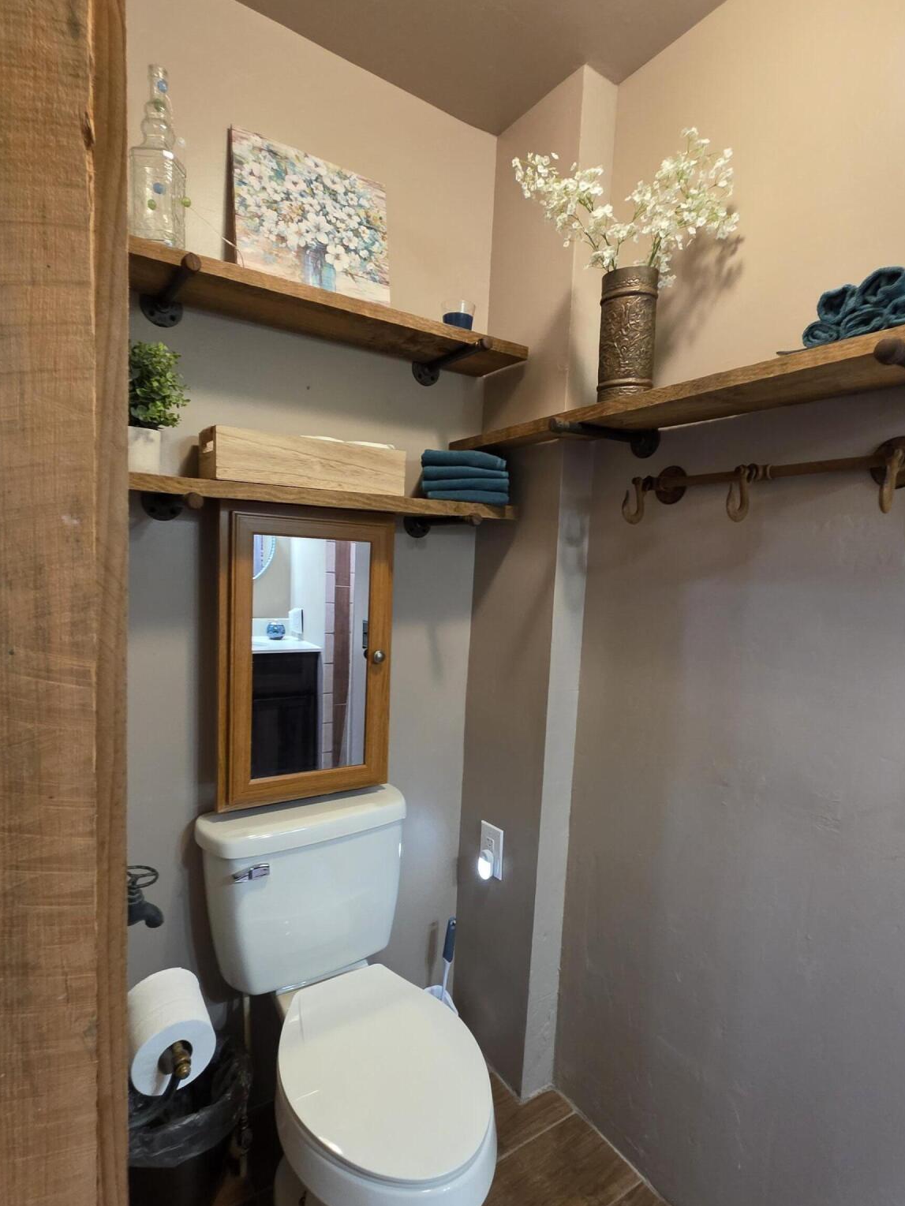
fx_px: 593
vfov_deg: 91.0
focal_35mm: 17
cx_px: 461
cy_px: 623
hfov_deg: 74.7
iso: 400
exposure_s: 1/60
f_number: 1.9
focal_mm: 2.2
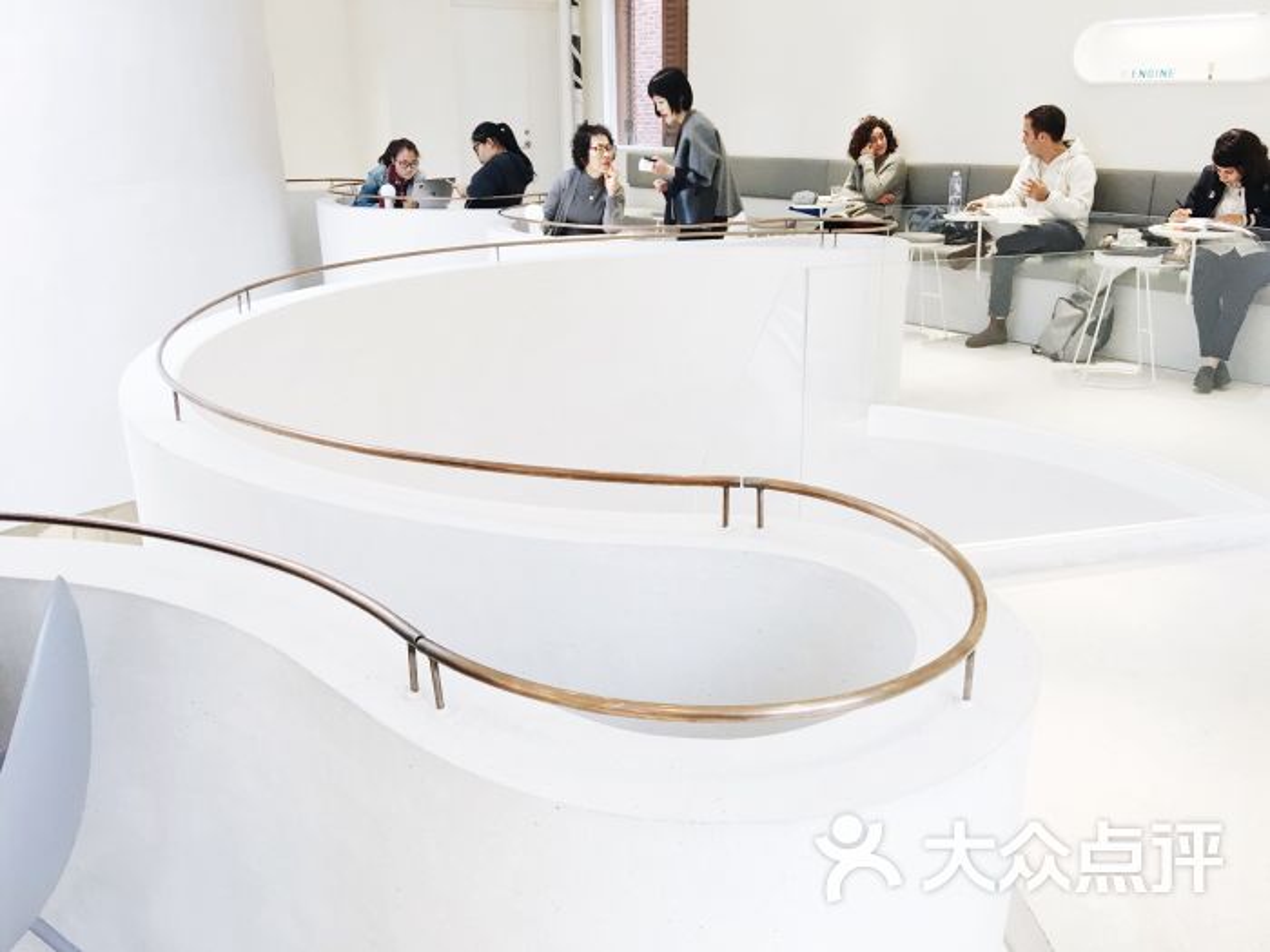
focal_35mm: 29
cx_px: 635
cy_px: 476
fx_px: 1064
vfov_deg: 48.2
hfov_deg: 61.7
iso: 32
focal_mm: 4.15
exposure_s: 1/33
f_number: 2.2
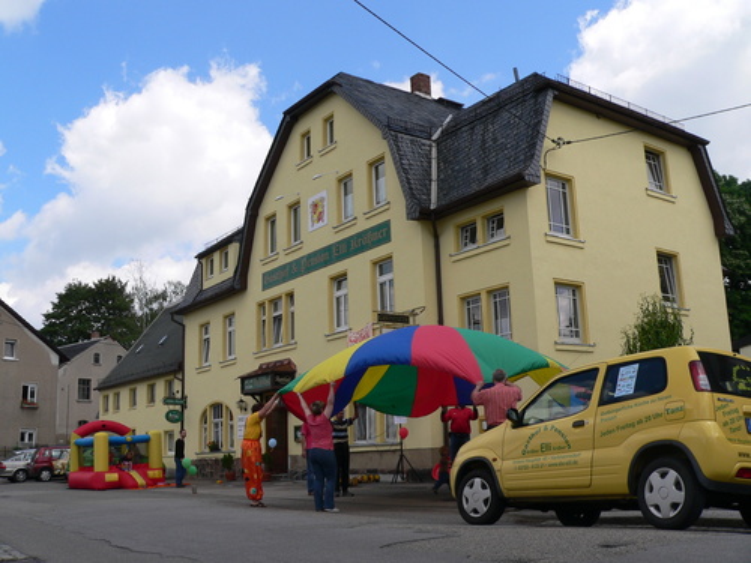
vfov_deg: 39.7
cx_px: 376
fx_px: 781
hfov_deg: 51.4
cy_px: 282
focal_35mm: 36
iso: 80
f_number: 4.6
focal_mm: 6
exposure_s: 1/500
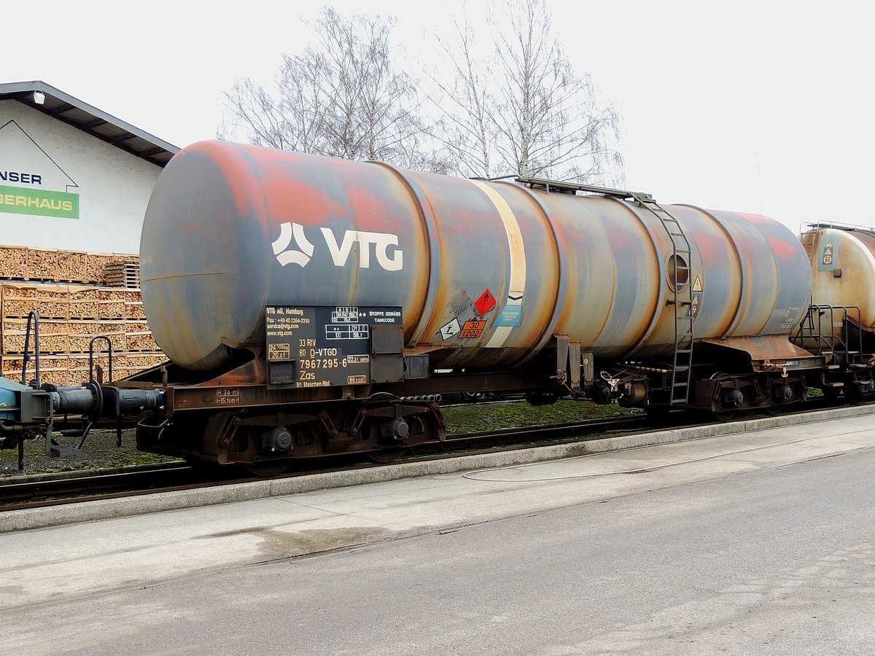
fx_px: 885
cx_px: 438
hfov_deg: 52.6
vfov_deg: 40.7
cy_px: 328
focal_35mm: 35
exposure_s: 1/80
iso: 100
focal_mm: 6.2
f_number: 3.3
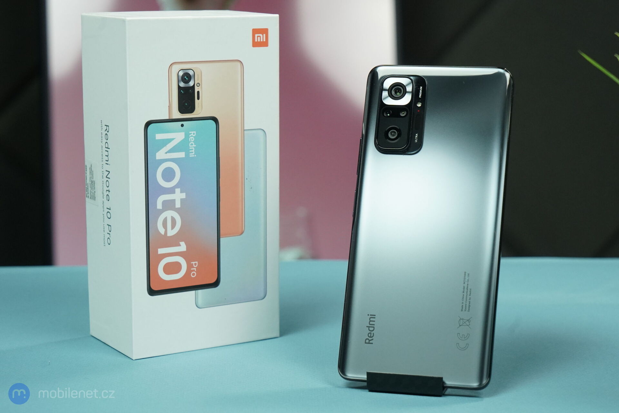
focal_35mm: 70
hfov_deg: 28.8
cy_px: 206
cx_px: 310
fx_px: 1204
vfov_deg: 19.5
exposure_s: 1/200
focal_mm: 70
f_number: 8
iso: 3200
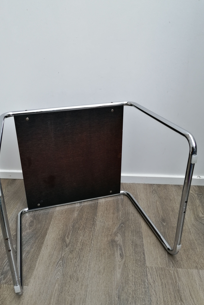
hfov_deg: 44.9
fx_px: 246
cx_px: 90
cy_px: 150
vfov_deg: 63.7
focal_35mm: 29
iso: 64
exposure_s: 1/50
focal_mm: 3.95
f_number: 1.8
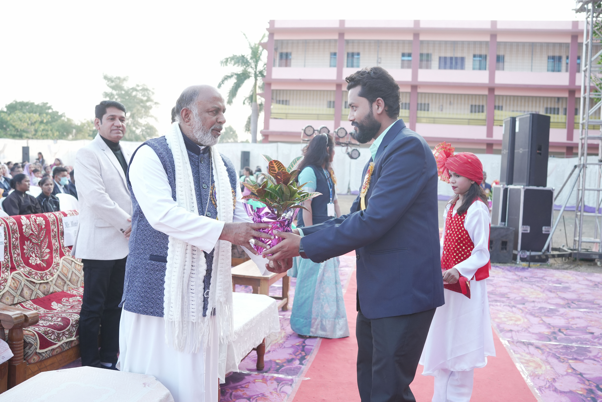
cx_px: 301
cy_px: 201
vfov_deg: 37.9
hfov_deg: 54.4
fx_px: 585
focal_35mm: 35
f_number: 4
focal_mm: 35
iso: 800
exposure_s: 1/320
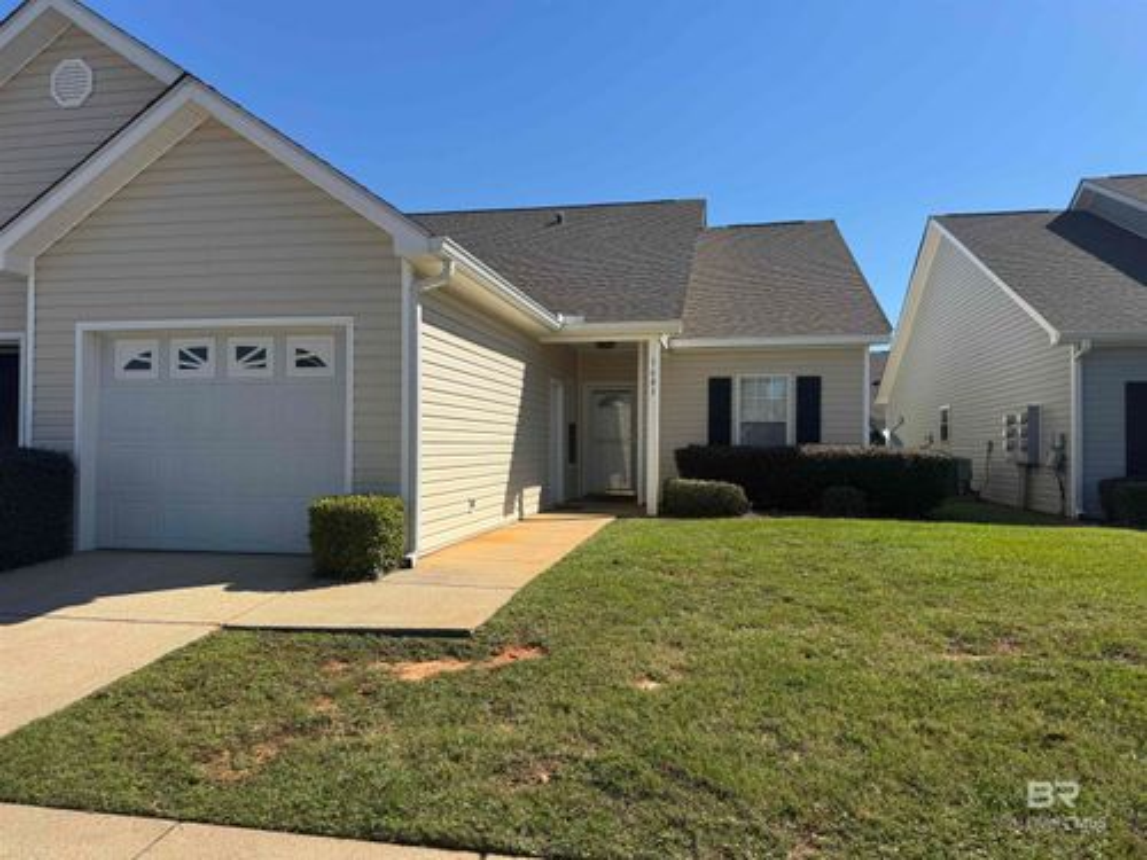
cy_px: 430
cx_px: 574
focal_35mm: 24
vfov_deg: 56.8
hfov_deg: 71.6
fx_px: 795
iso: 80
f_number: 1.78
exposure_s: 1/5348
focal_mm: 6.76
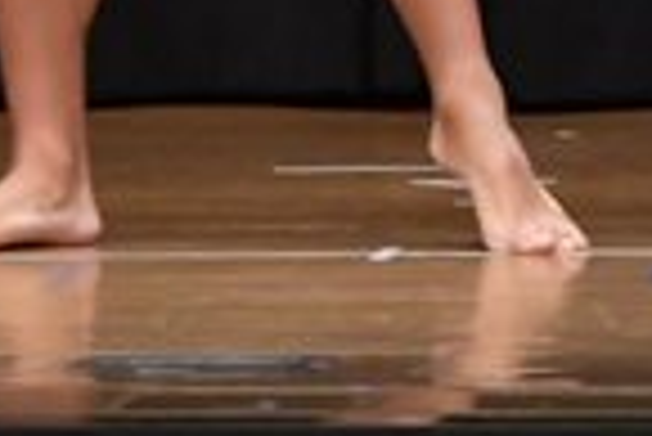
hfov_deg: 1.9
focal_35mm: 1077
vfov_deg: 1.3
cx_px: 38
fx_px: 19525
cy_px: -661
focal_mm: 135
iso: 6400
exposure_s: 1/400
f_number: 5.6
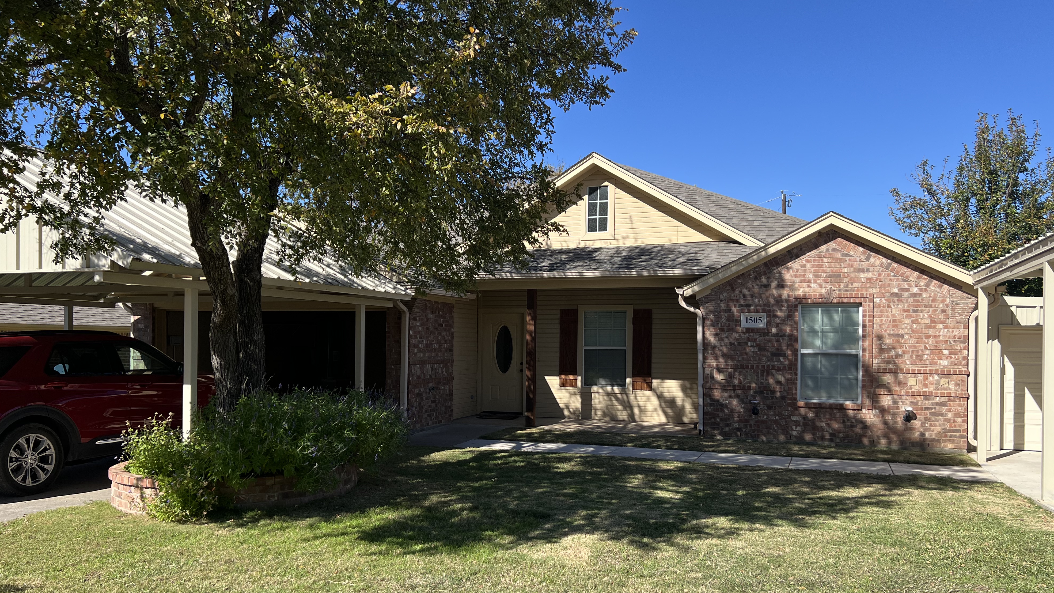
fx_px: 810
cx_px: 539
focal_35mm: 29
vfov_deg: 40.1
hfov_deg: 66.1
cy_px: 341
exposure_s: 1/2632
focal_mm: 5.7
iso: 50
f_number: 1.5
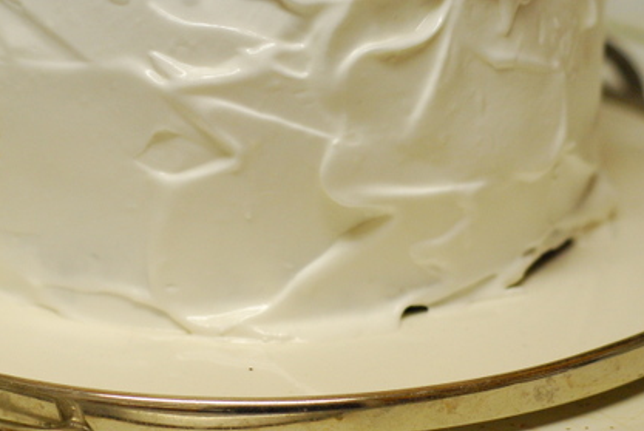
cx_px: 232
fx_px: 2579
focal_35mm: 144
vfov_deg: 9.5
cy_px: 67
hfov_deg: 14.2
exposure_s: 1/100
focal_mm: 50
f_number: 2.5
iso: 800
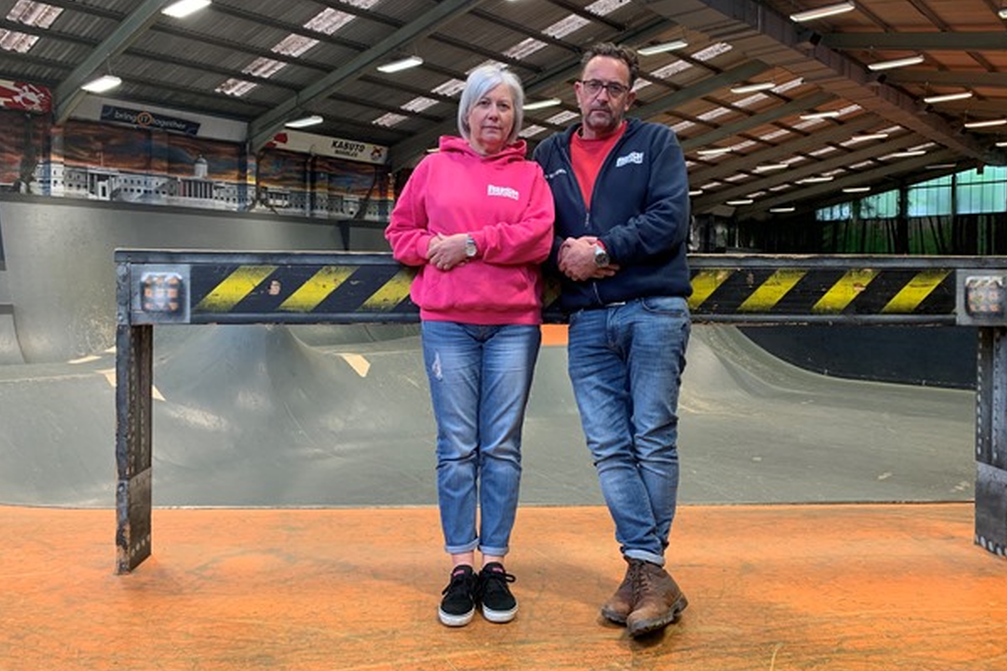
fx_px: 783
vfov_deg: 46.3
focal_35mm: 28
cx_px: 518
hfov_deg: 65.5
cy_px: 309
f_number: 1.8
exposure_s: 1/50
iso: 100
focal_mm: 4.25
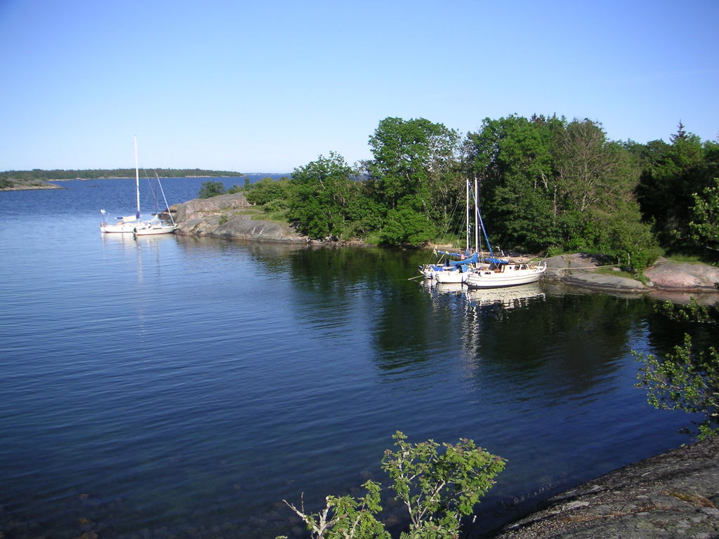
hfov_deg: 50.1
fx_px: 769
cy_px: 270
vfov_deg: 38.7
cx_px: 360
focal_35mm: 37
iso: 50
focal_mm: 5.7
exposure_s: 1/750
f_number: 2.8
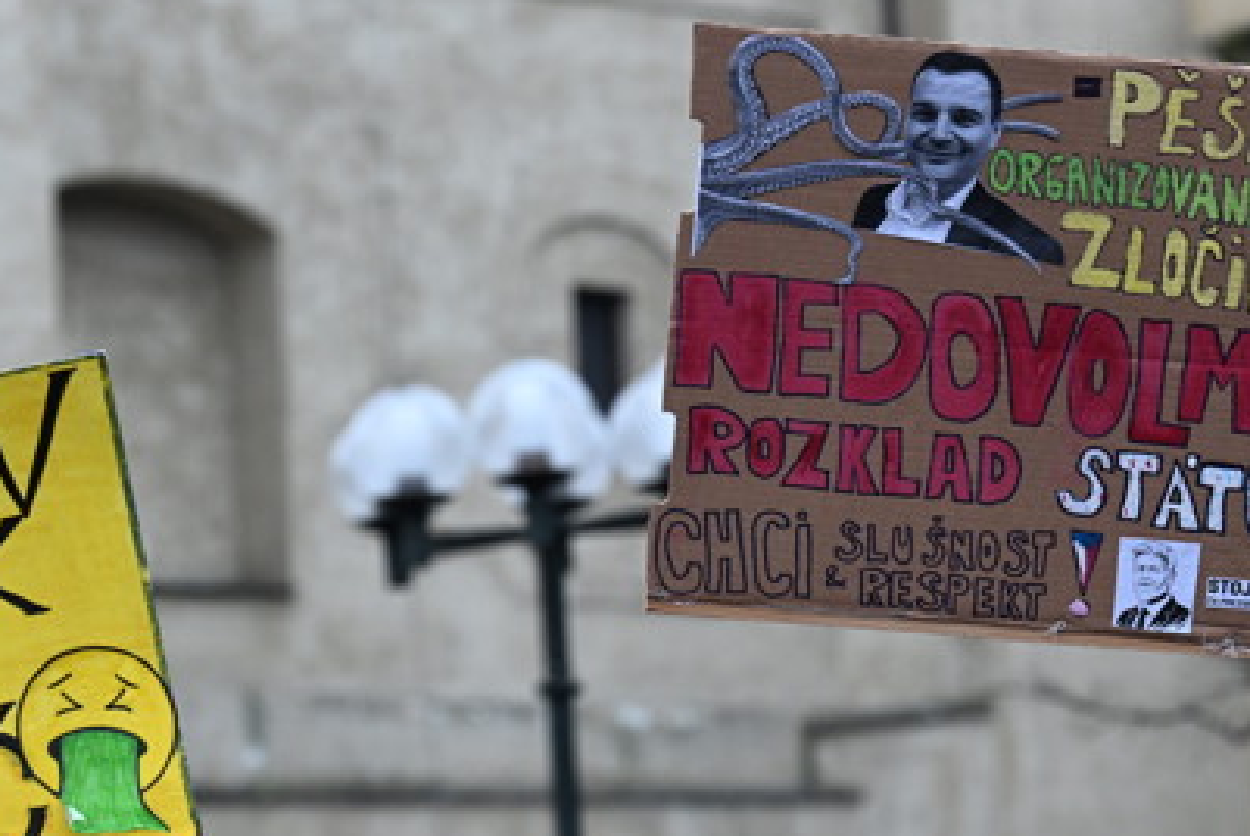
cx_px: 443
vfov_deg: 8.3
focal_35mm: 165
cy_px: 702
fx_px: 5733
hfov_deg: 12.4
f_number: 4.5
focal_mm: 96
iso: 3200
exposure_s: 1/500
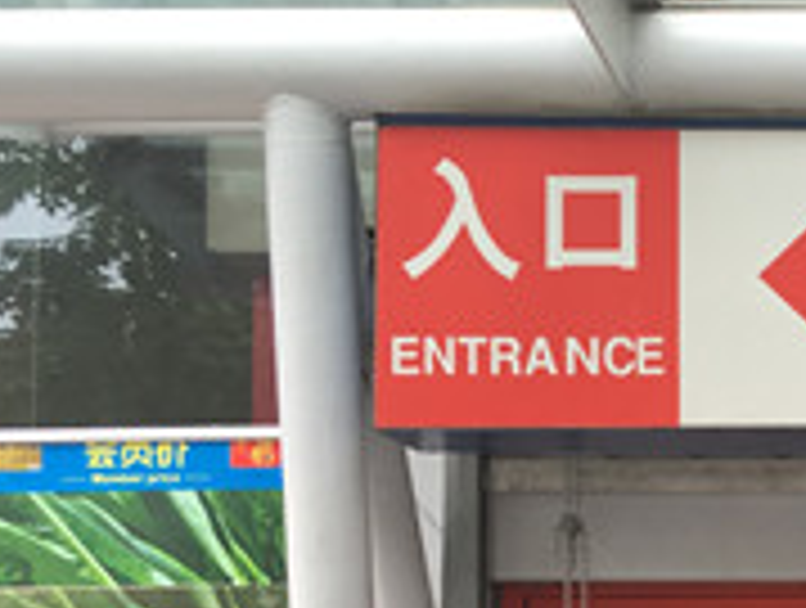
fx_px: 2263
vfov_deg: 14.7
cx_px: 1315
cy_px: 748
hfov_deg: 17.5
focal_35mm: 97
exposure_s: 1/100
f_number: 2.2
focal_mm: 4.15
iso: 25
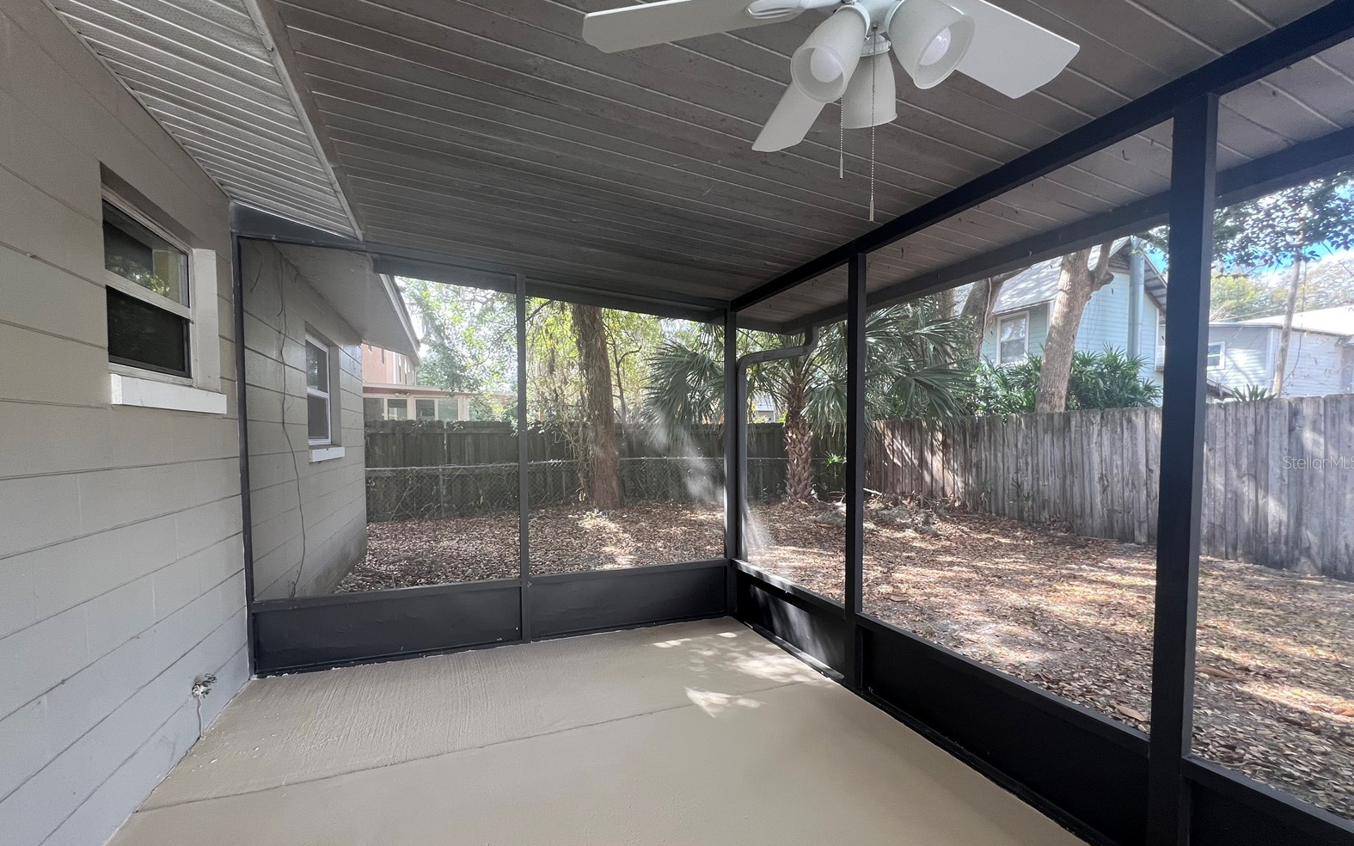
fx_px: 517
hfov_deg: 105.3
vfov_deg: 78.4
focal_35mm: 14
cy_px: 462
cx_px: 676
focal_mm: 1.57
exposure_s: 1/99
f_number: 1.8
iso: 64
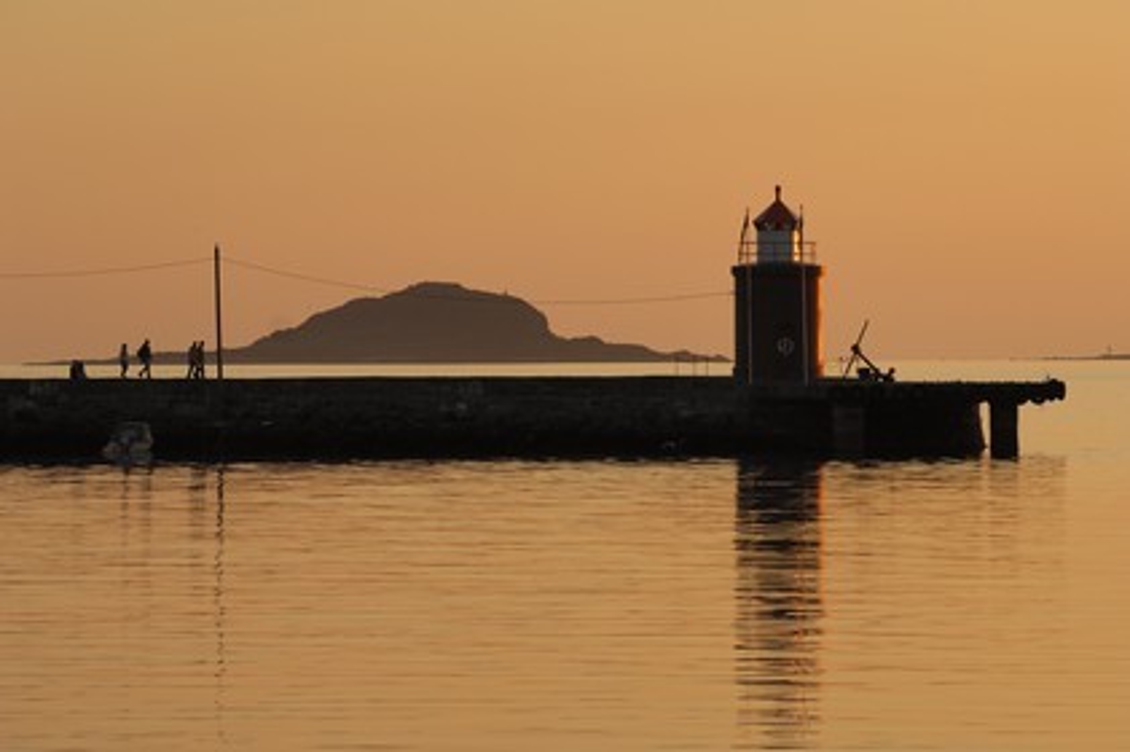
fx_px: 6586
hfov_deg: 9.8
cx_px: 565
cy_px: 376
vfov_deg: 6.5
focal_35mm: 210
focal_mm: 140
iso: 100
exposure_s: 1/200
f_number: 4.2
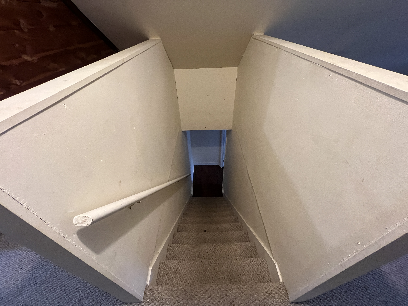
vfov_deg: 89.9
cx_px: 204
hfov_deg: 106.2
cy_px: 153
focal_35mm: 13
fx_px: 153
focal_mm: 1.57
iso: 640
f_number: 1.8
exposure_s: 1/60
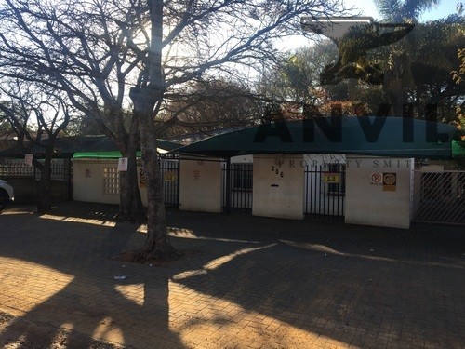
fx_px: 390
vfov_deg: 48.2
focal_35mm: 29
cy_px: 174
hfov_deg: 61.7
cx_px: 232
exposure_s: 1/400
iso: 25
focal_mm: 4.15
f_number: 2.2
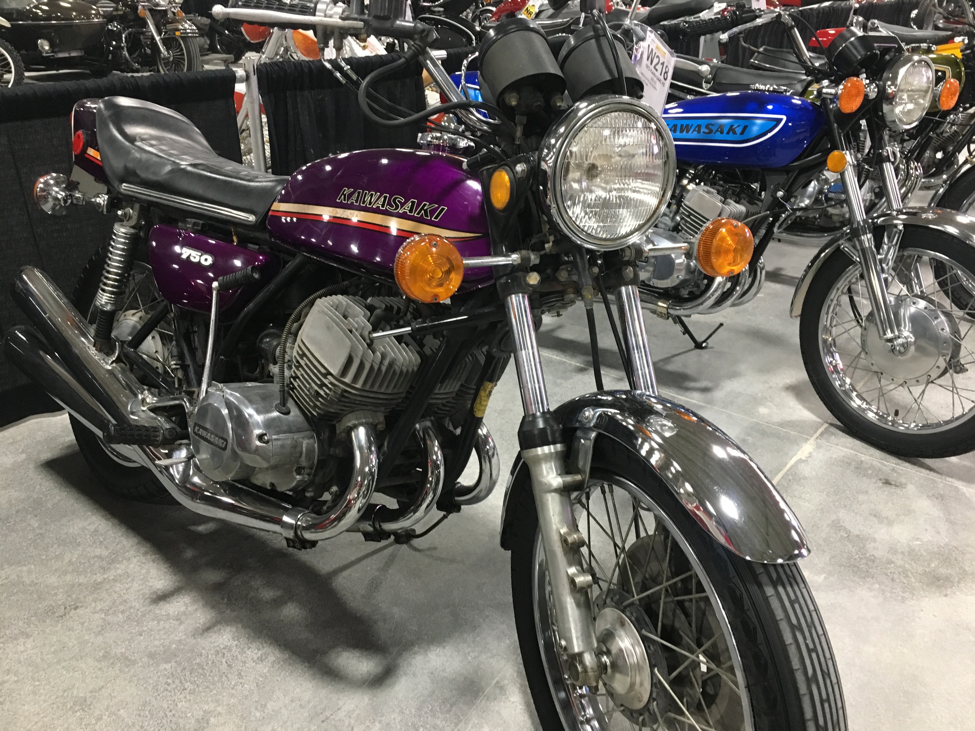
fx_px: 817
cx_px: 488
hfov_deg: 61.7
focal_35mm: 29
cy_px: 366
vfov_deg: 48.2
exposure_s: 1/24
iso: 200
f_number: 2.2
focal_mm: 4.15
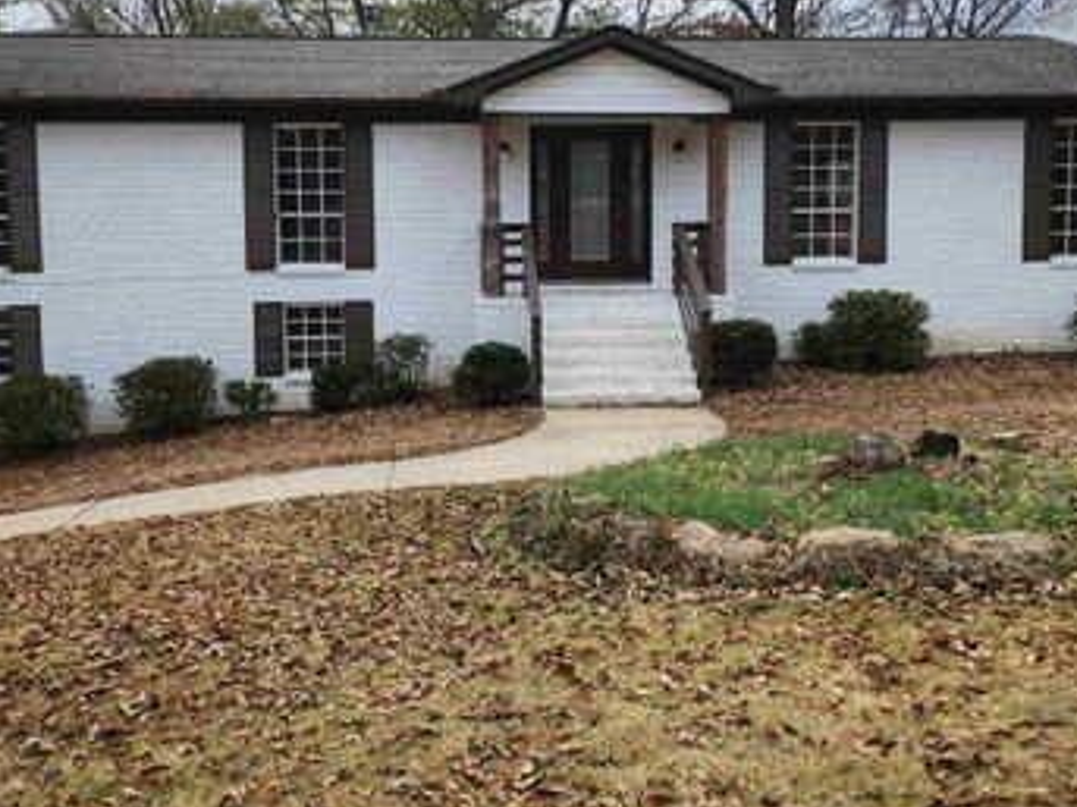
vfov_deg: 40.2
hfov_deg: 52.6
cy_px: 275
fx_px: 1089
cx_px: 528
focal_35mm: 35
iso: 50
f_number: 1.8
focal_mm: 5
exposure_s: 1/1276
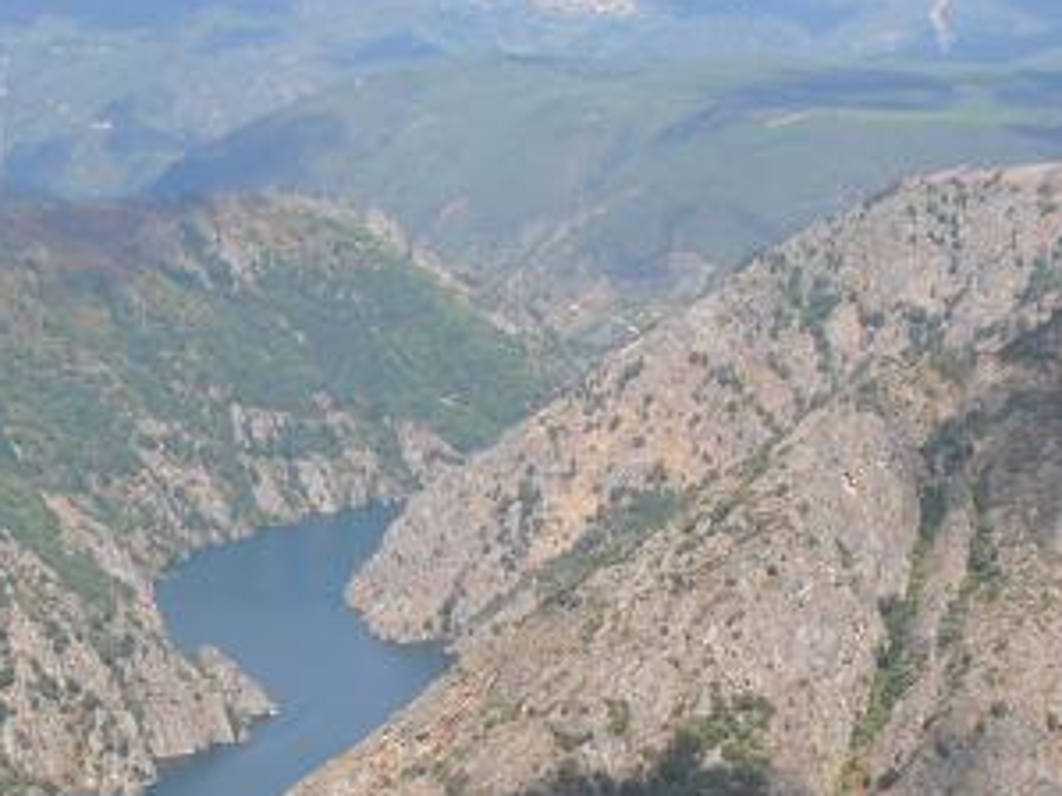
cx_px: 270
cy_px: 689
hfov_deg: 16.1
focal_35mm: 122
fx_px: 3741
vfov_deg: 12.1
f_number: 4.8
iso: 80
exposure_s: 1/400
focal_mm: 12.29
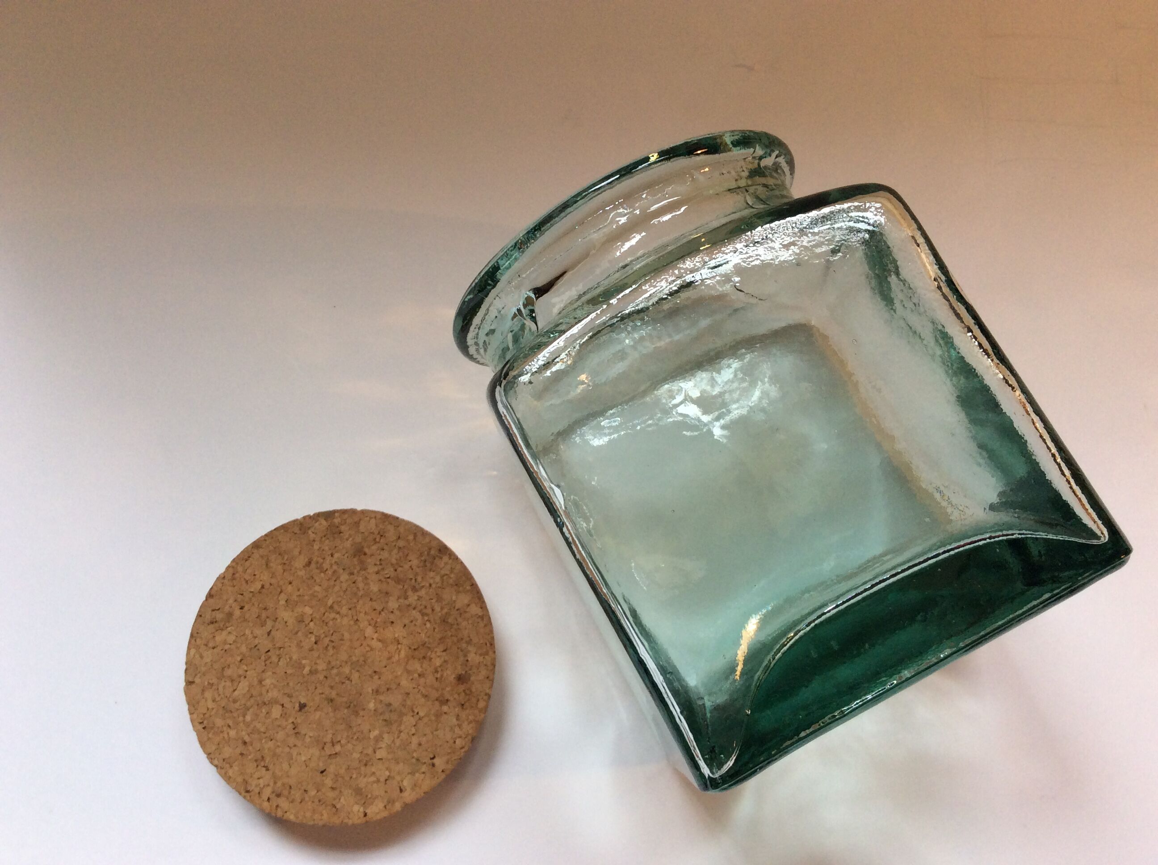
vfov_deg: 44.1
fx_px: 1069
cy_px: 432
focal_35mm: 32
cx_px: 579
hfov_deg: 56.9
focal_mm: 3.3
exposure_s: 1/100
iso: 64
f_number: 2.4
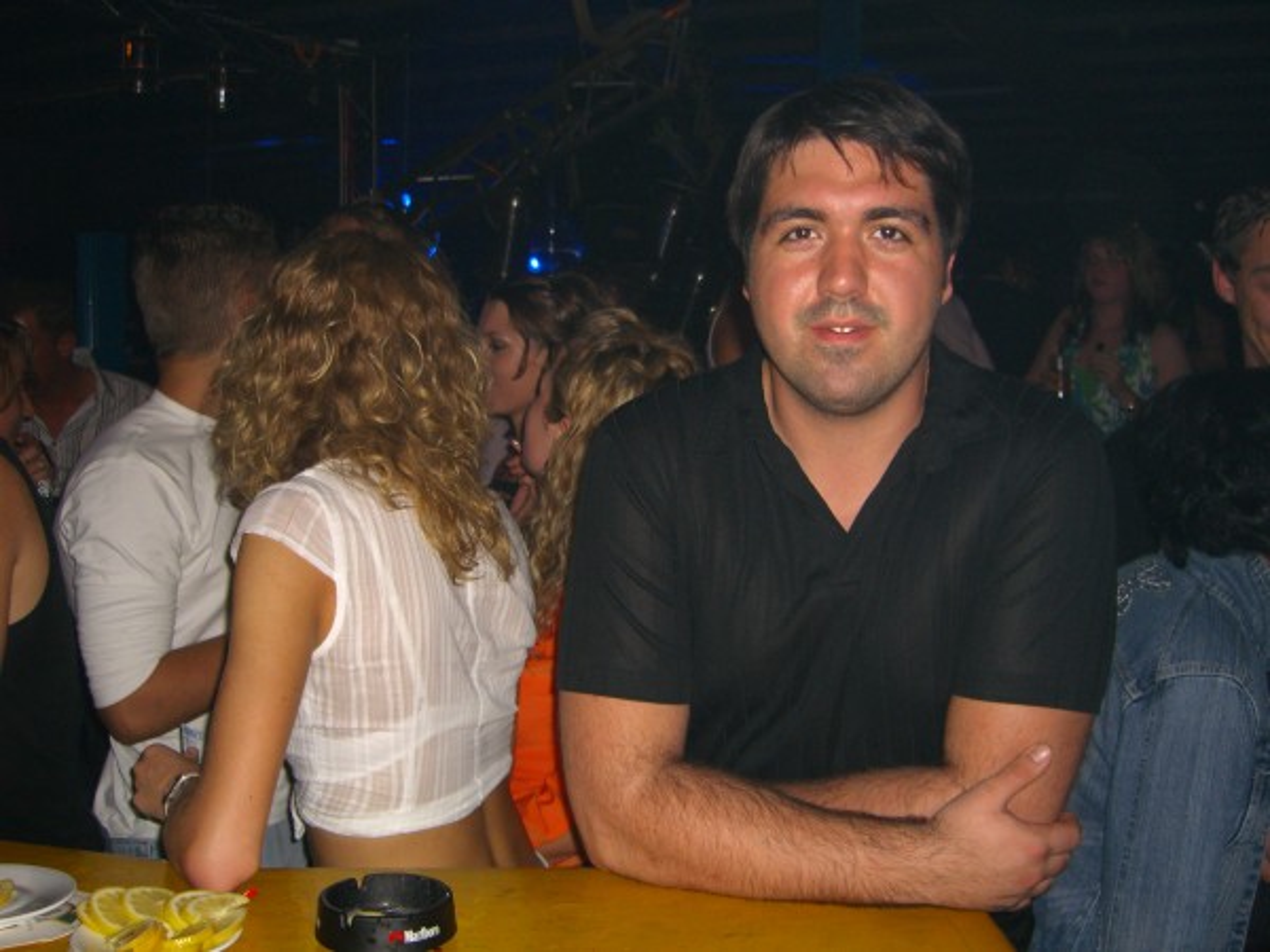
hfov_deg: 49.0
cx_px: 635
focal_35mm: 38
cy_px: 476
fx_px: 1394
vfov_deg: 37.7
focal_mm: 7.9
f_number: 2.8
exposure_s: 1/60
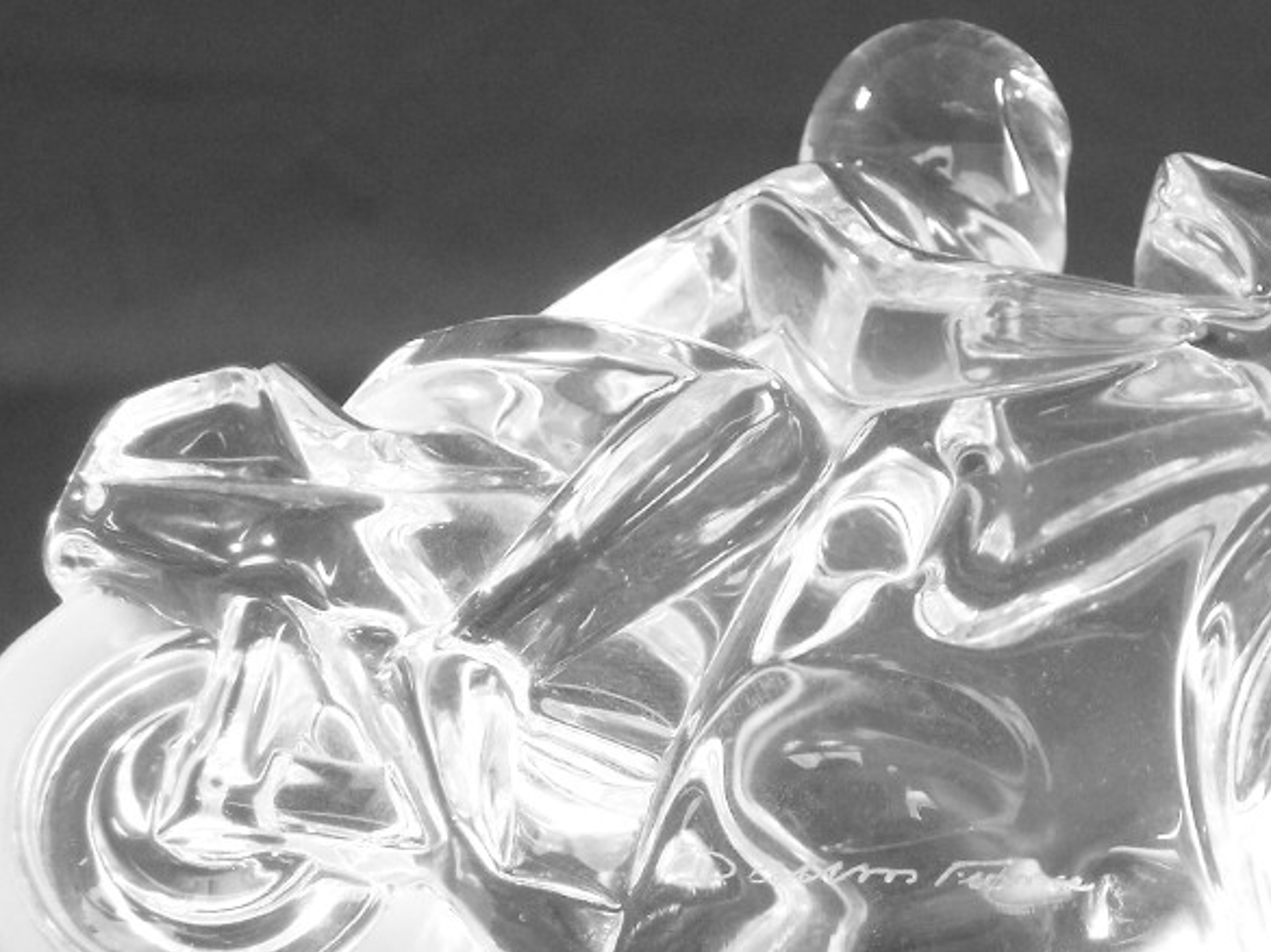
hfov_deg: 14.8
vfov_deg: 11.1
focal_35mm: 133
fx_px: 4880
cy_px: 641
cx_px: 830
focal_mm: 16
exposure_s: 1/10
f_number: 3.8
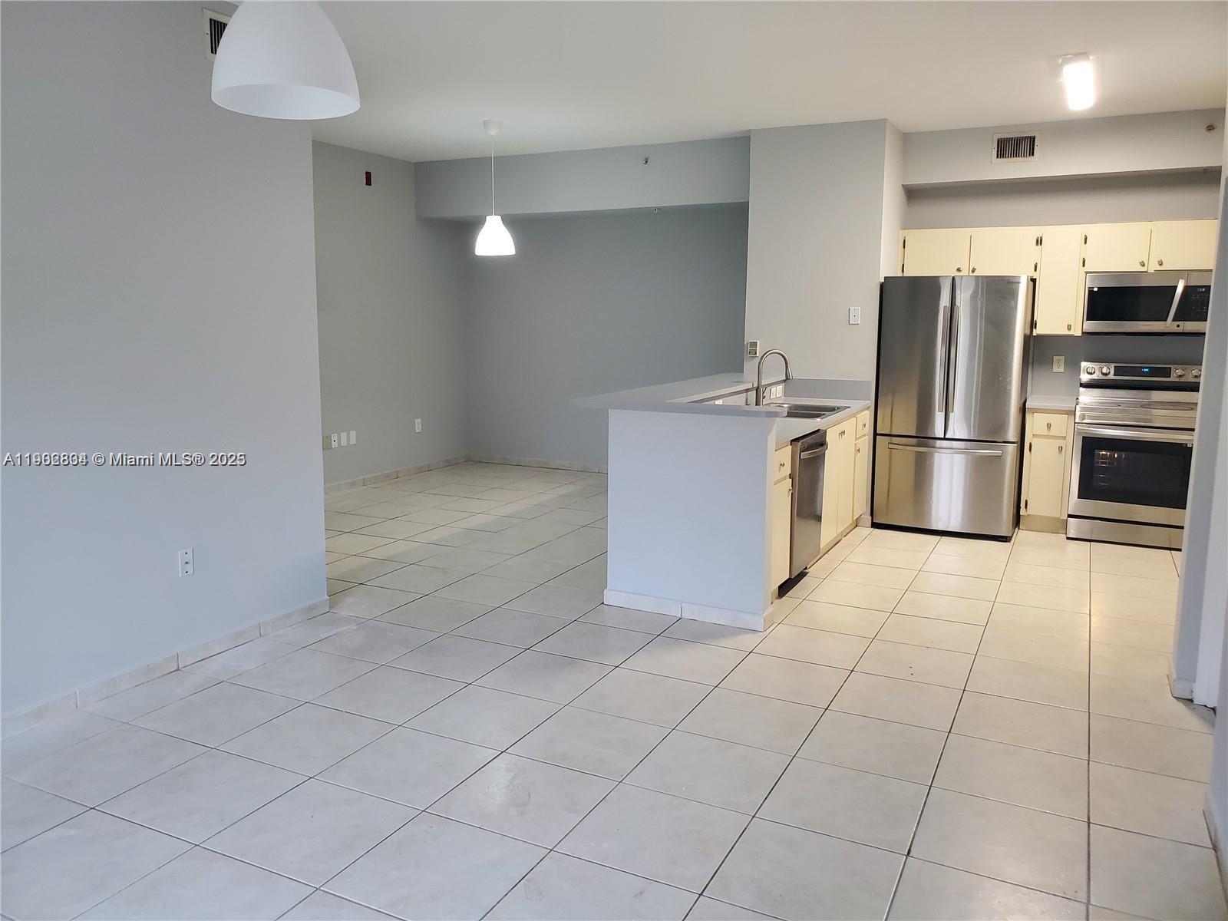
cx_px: 614
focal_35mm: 26
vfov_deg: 53.1
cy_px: 460
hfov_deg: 67.3
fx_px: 922
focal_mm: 4.3
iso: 250
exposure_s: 1/40
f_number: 2.4
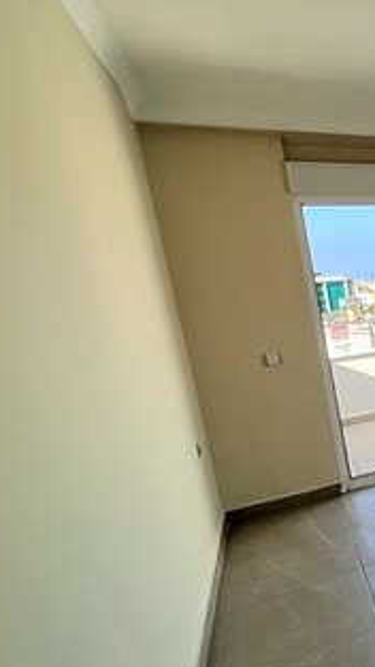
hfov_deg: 23.2
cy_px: 356
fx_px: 513
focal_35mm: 29
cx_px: 658
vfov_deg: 66.0
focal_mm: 1.57
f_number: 1.8
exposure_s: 1/288
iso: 32
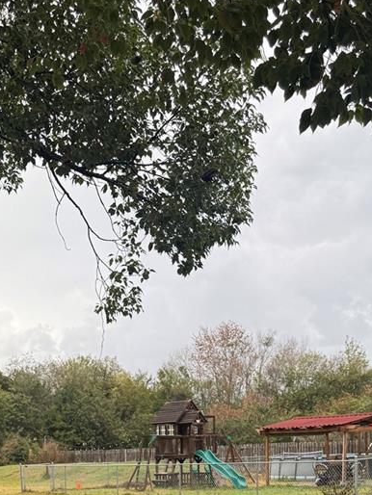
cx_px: 59
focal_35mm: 56
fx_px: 802
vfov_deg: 31.0
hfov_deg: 25.5
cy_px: 528
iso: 100
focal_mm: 6.76
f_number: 1.78
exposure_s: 1/1314
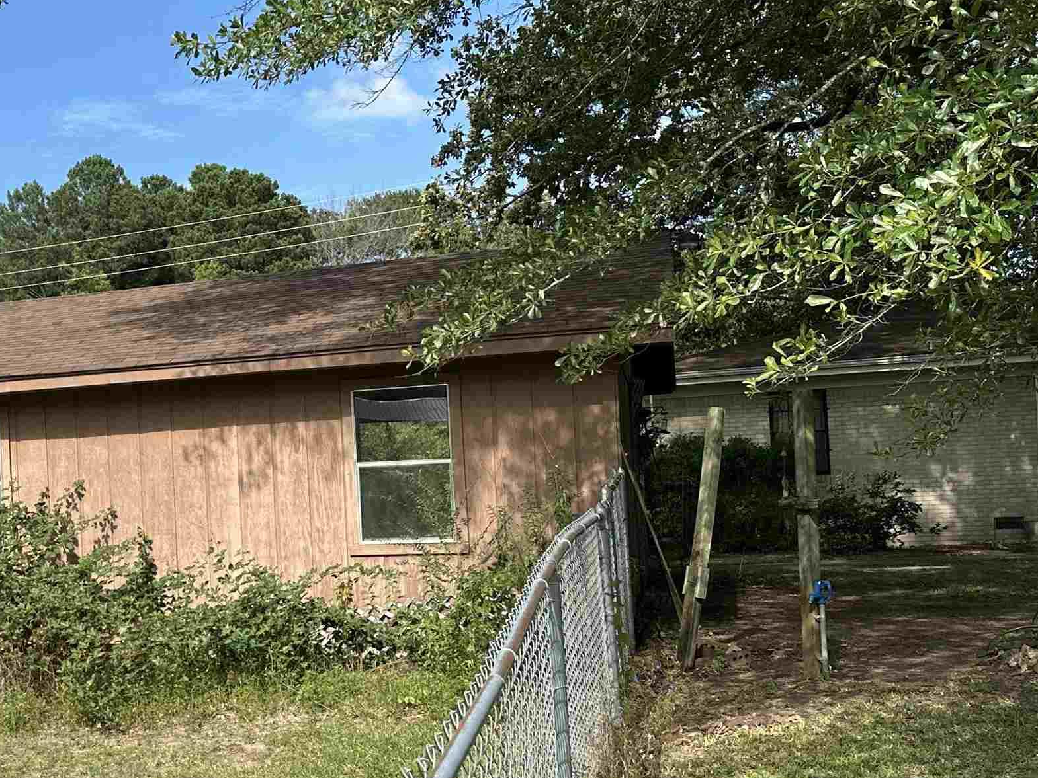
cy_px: 481
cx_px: 79
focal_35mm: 47
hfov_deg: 37.4
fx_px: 1409
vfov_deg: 30.8
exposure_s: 1/2591
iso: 80
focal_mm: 6.86
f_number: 1.78
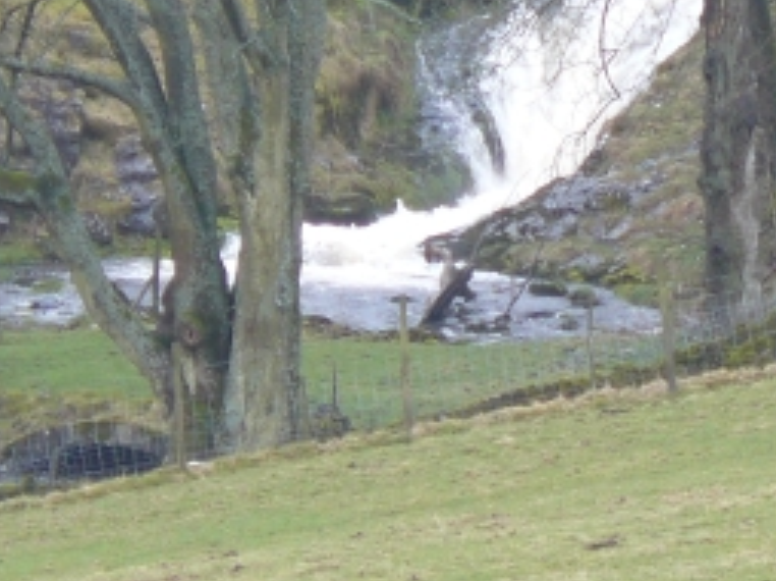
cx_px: 529
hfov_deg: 3.0
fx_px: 14647
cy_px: 0
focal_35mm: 654
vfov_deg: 2.3
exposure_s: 1/40
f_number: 3.3
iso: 100
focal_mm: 35.9
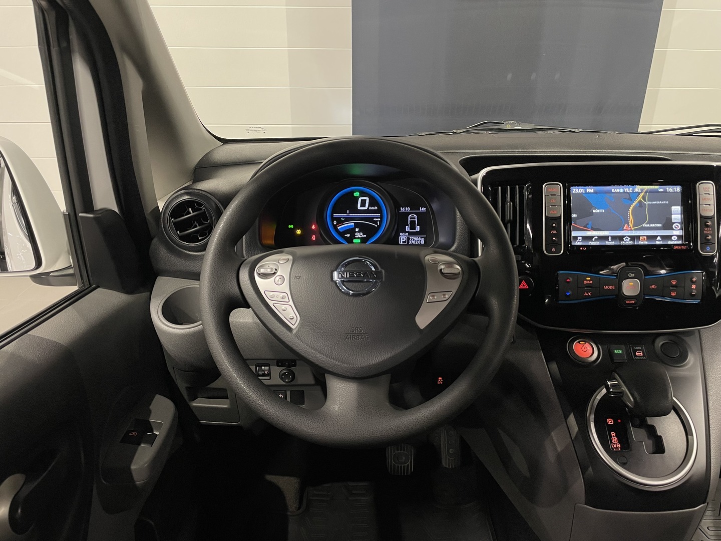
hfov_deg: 67.3
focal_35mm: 26
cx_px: 360
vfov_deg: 53.1
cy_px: 270
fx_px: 542
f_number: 1.6
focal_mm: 4.2
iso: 160
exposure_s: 1/50
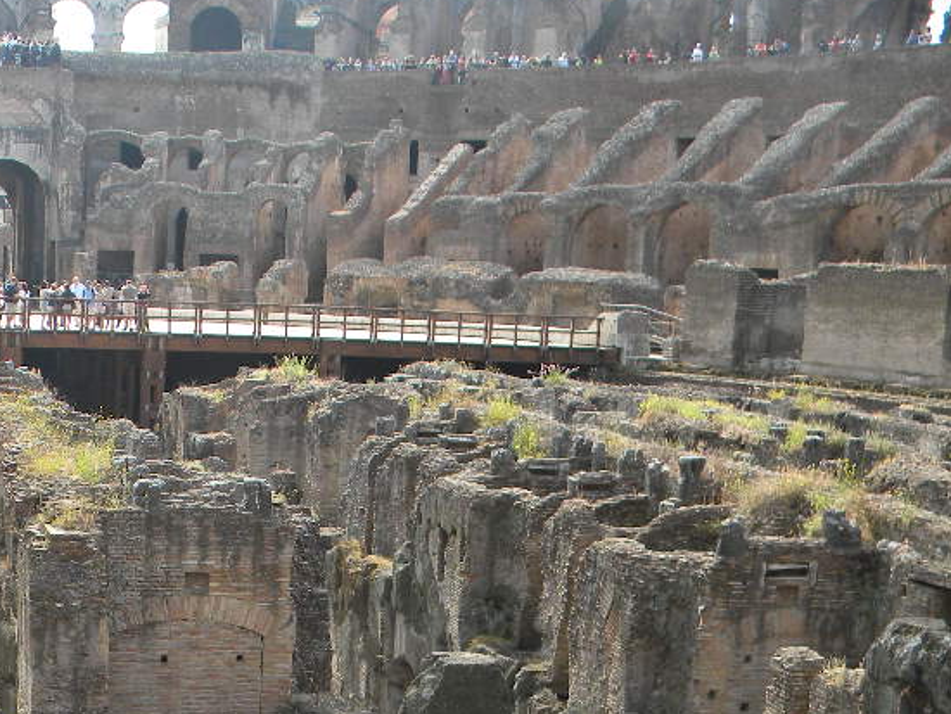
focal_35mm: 67
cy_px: 610
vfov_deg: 21.6
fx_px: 1841
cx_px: 154
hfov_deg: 28.2
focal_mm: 6.4
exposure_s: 1/227
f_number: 3.7
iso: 80
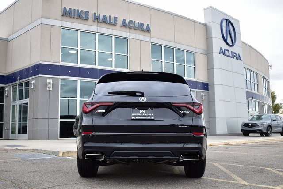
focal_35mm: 39
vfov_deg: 34.3
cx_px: 142
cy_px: 94
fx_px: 307
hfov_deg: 49.5
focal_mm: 26
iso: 100
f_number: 5
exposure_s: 1/100
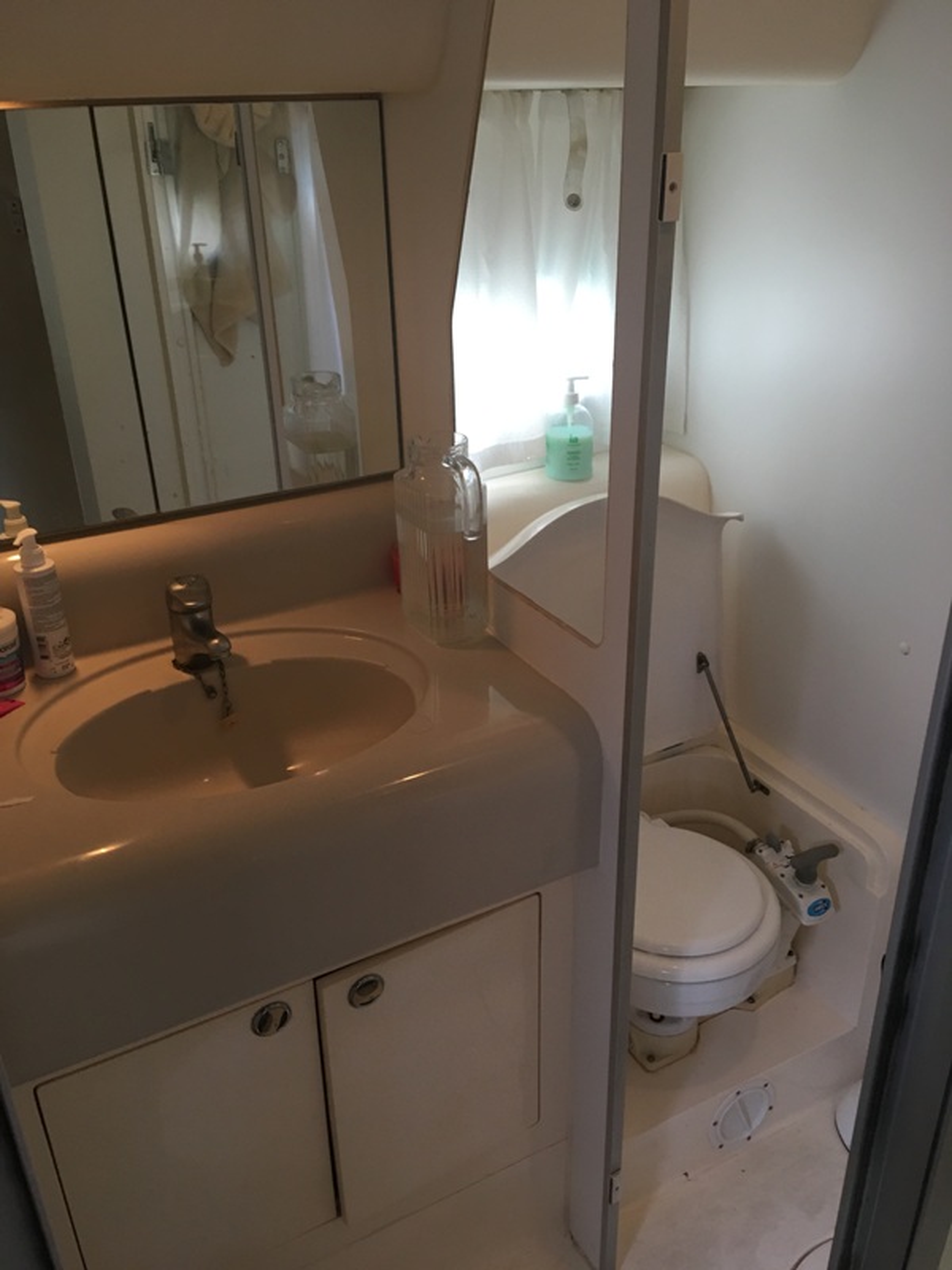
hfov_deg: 48.2
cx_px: 476
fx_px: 1063
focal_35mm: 29
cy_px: 635
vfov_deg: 61.7
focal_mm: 4.15
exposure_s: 1/33
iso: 125
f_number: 2.2
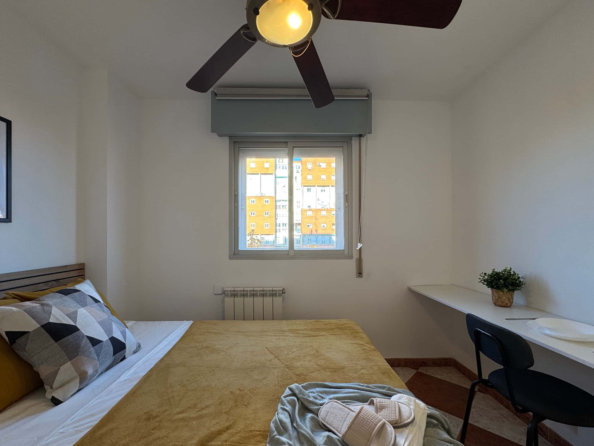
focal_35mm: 15
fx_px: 257
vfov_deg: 81.7
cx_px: 292
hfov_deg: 98.2
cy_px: 237
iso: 40
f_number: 2.2
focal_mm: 2.22
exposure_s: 1/100
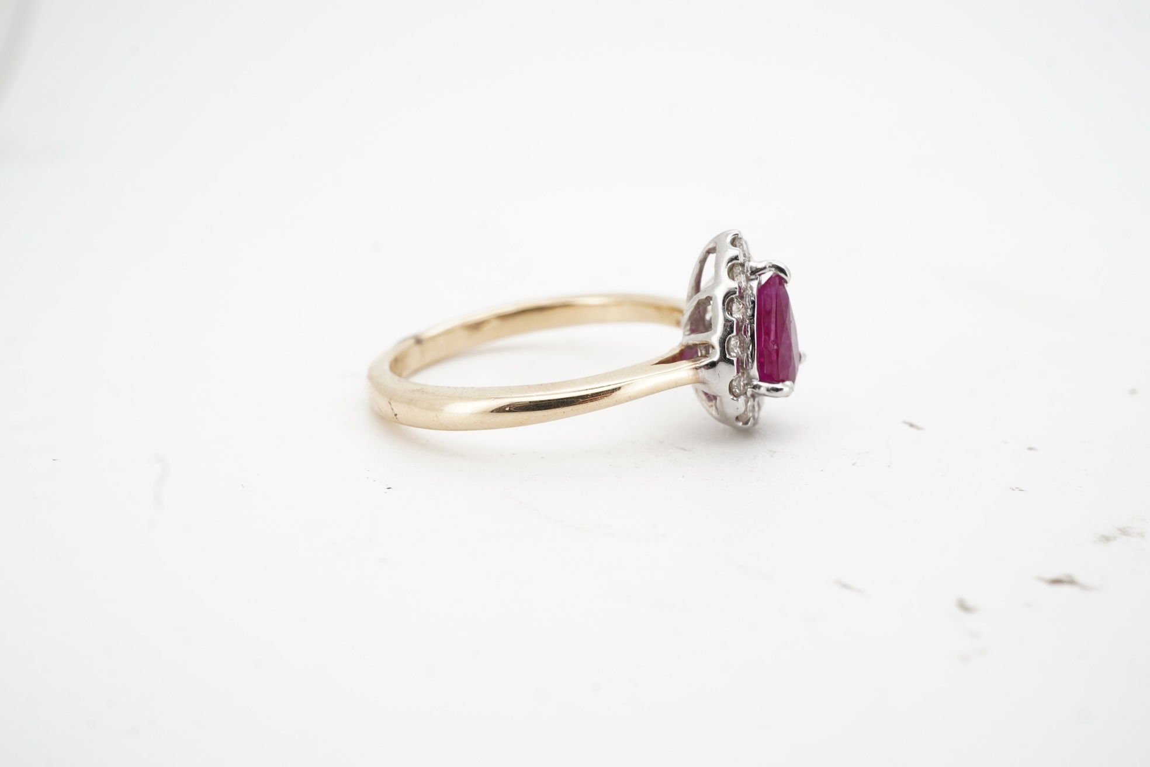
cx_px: 575
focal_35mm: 45
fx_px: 1437
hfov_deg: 43.6
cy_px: 384
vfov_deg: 29.9
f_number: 22
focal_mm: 30
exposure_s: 1/80
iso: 200
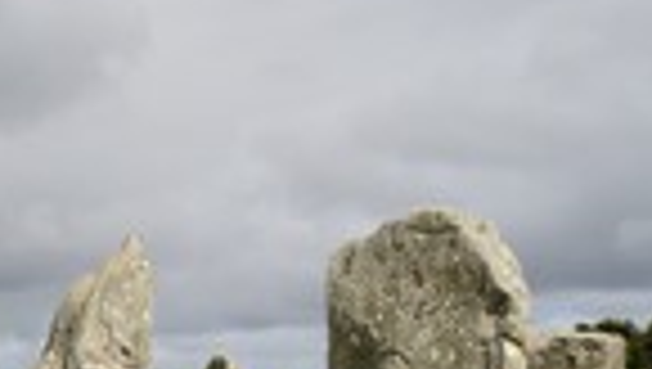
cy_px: 346
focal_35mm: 94
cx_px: -229
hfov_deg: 20.4
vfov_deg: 12.8
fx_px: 1627
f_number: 16
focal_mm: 31
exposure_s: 1/200
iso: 200
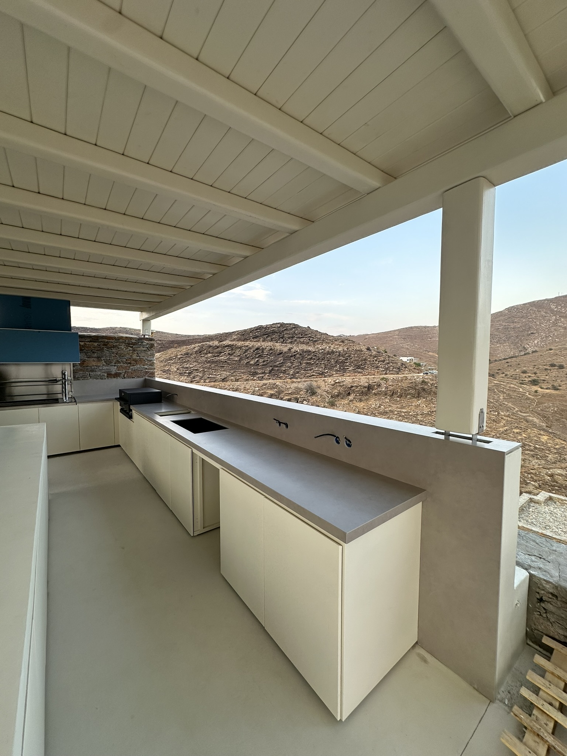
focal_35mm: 14
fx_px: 306
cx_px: 284
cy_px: 378
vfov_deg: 102.1
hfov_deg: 85.7
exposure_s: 1/246
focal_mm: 2.22
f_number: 2.2
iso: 40
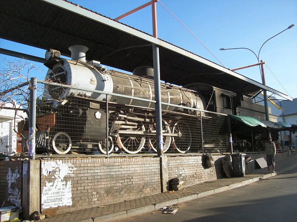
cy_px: 111
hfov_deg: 51.4
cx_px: 148
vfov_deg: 39.6
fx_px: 309
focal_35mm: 36
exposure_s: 1/631
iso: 80
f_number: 2.7
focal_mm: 6
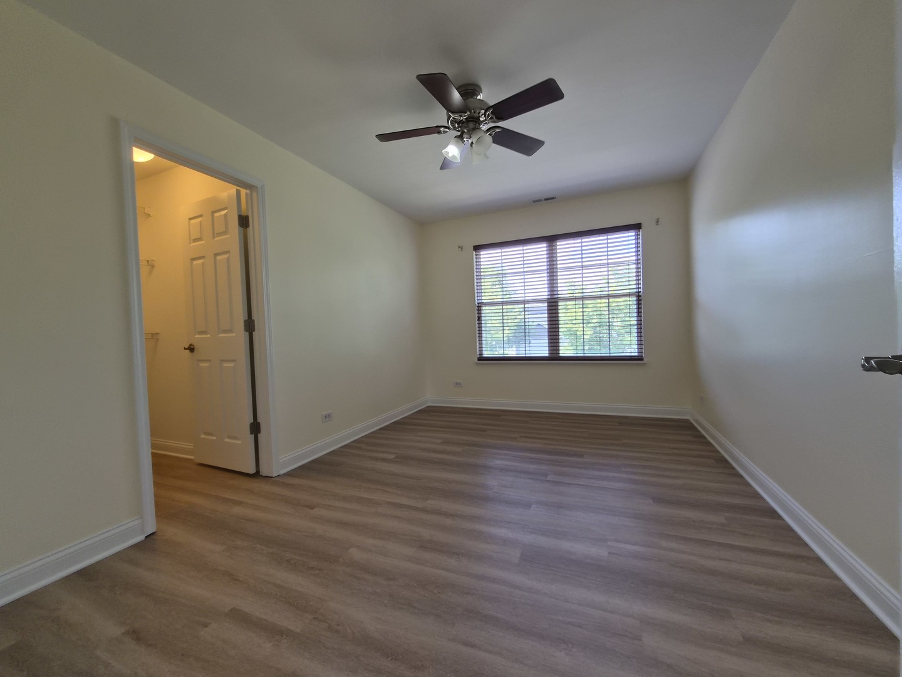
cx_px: 451
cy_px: 338
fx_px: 339
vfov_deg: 89.9
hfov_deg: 106.2
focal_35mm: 13
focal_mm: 1.7
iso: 64
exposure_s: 1/60
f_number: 2.2
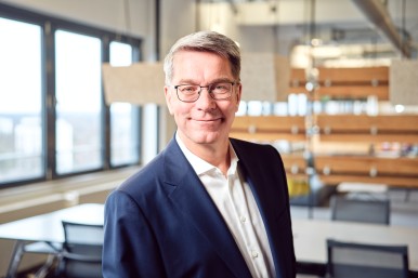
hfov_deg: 36.3
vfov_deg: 24.6
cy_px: 139
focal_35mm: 55
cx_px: 209
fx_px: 638
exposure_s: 1/80
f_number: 2.8
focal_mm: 55
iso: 400
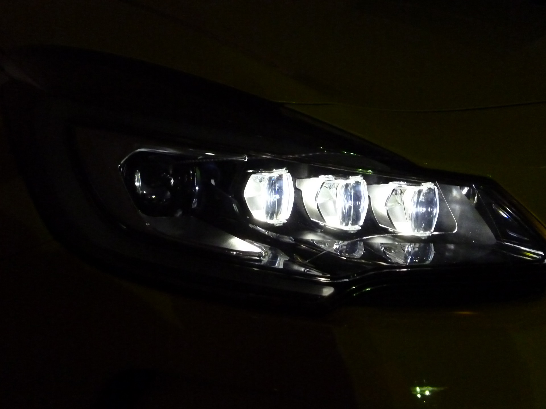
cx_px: 273
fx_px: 757
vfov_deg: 30.3
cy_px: 204
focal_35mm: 48
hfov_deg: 39.7
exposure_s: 1/13
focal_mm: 8.6
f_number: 4
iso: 800
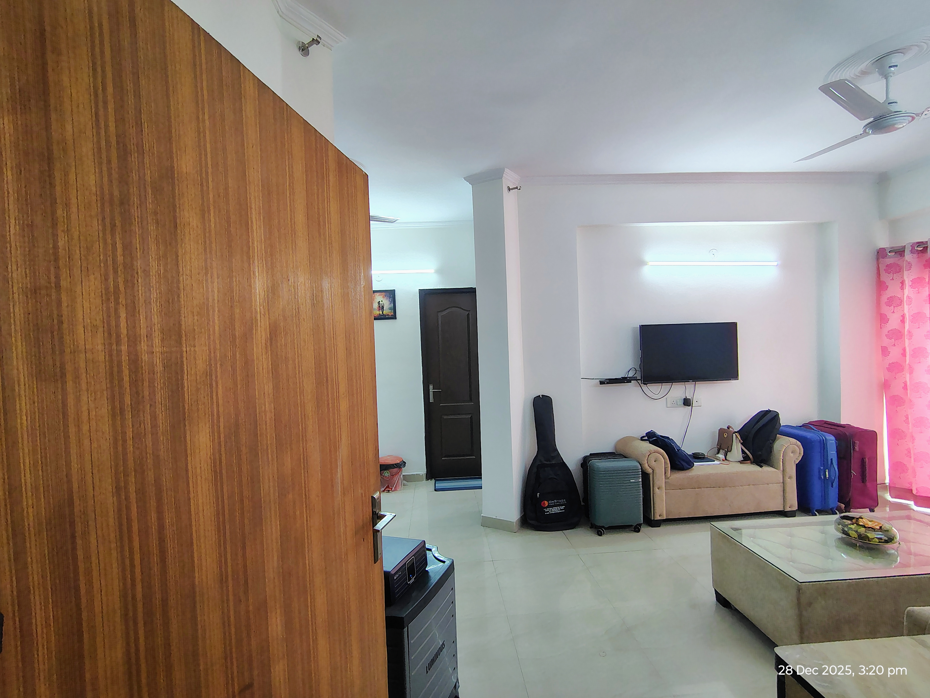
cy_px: 349
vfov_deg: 78.1
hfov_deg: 94.5
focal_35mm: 16
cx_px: 465
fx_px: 430
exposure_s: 1/50
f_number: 2.2
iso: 487
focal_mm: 2.13
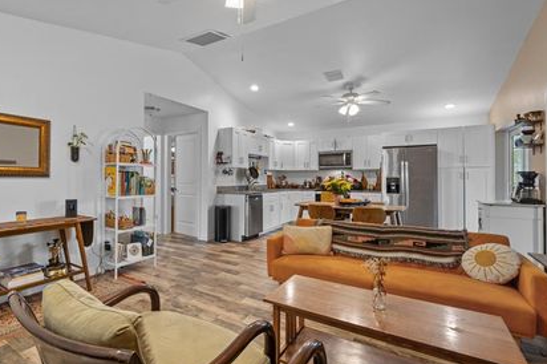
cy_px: 155
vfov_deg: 69.9
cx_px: 227
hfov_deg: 92.4
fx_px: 258
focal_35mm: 17
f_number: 7.1
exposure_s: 1/6
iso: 250
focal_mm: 14
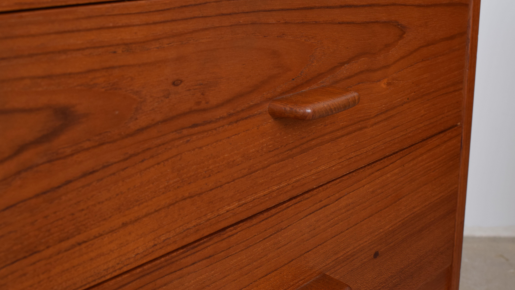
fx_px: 737
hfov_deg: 38.5
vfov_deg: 22.2
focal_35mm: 54
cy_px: 131
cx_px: 256
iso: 250
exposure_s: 1/125
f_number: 11
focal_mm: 34
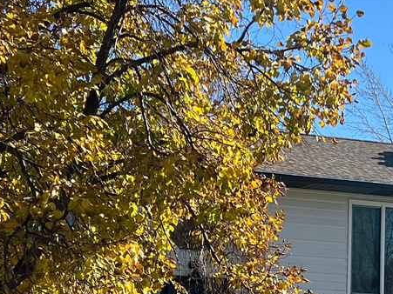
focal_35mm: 118
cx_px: 282
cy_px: 286
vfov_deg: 12.4
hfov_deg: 16.6
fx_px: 1339
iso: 50
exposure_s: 1/3460
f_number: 1.5
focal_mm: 5.7
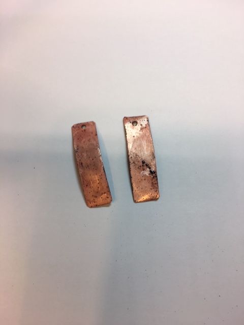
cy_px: 162
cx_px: 122
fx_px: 273
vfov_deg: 61.7
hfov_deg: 48.2
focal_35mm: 29
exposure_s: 1/60
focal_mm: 4.15
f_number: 2.2
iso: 25
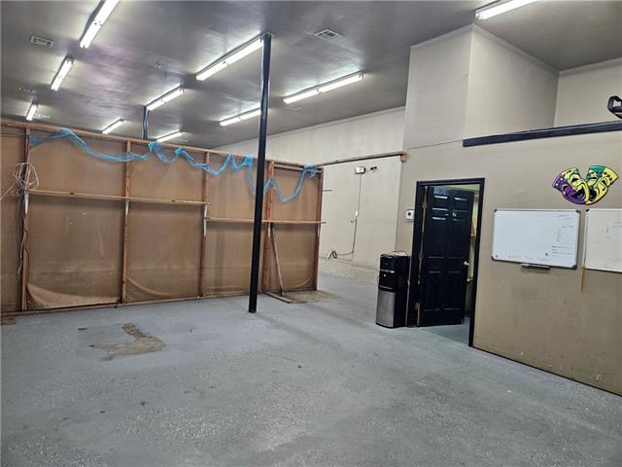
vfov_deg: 58.9
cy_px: 234
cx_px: 311
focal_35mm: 23
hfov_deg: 73.9
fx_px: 413
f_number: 1.8
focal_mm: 5.4
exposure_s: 1/120
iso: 320
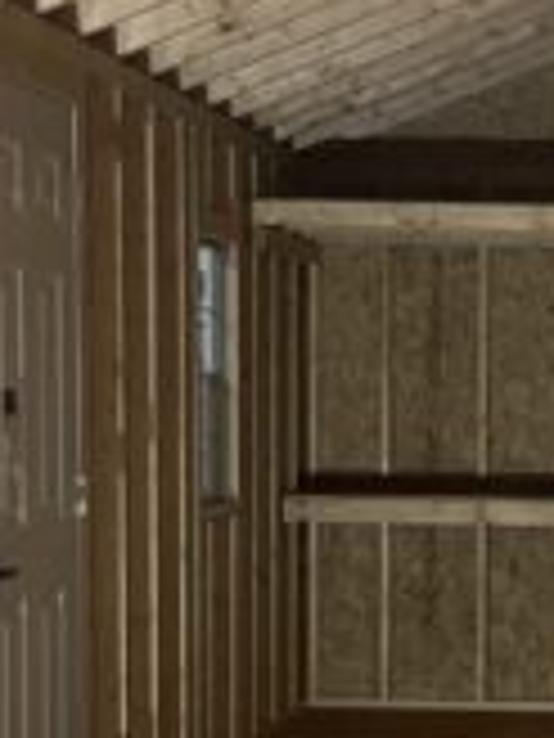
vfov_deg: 16.2
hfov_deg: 12.1
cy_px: 648
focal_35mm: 120
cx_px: 608
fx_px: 2561
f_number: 1.8
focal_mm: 3
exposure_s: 1/60
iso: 160
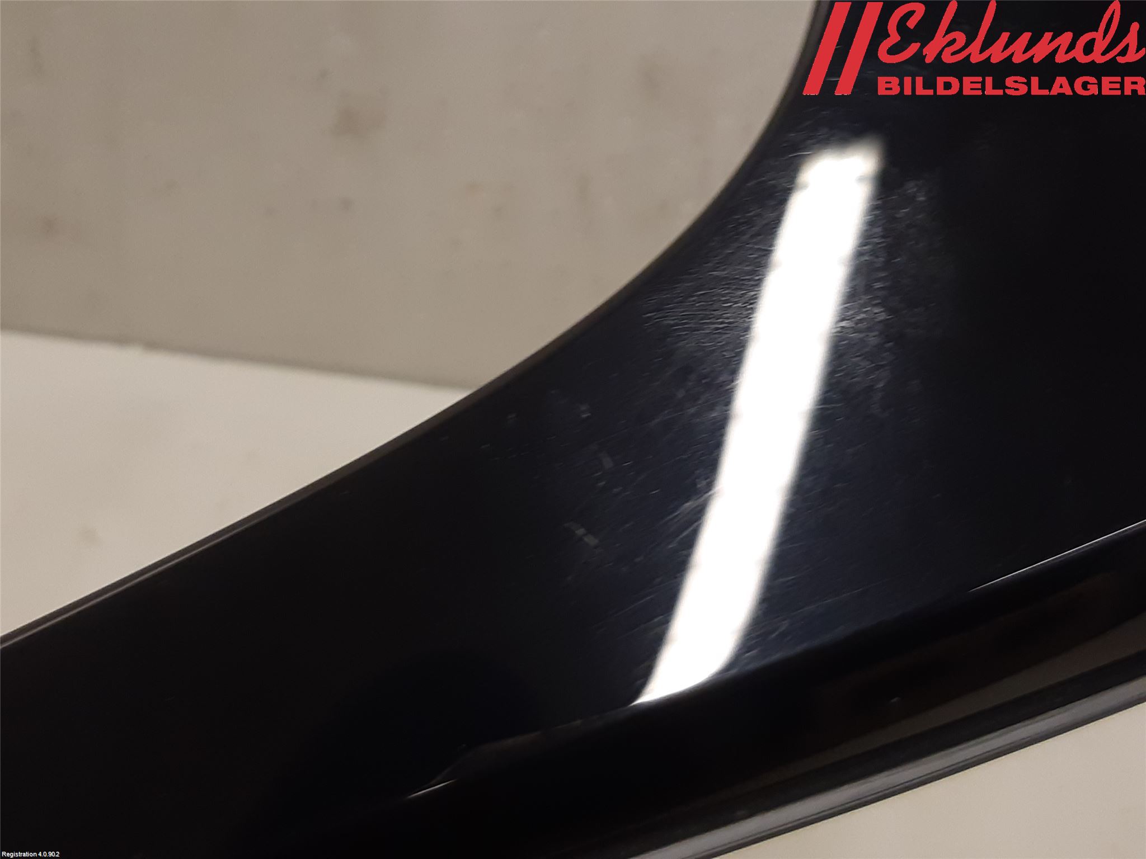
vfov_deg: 53.1
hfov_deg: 67.3
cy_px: 430
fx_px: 861
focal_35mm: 26
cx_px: 573
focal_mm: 3.93
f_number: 1.7
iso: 125
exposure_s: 1/50
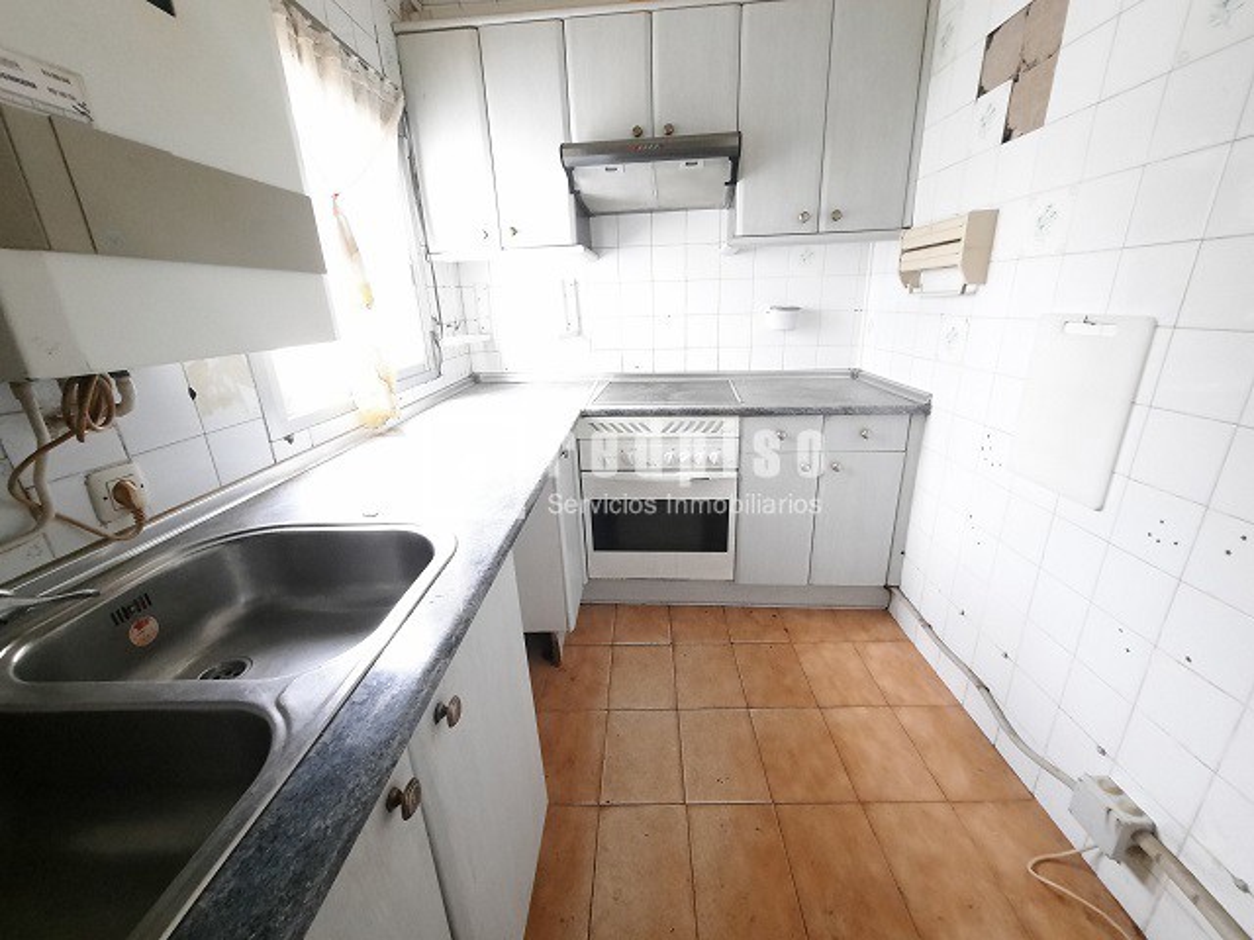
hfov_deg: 106.2
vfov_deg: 89.9
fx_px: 471
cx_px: 627
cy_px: 470
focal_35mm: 13
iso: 800
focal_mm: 1.74
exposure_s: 1/13
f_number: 2.2
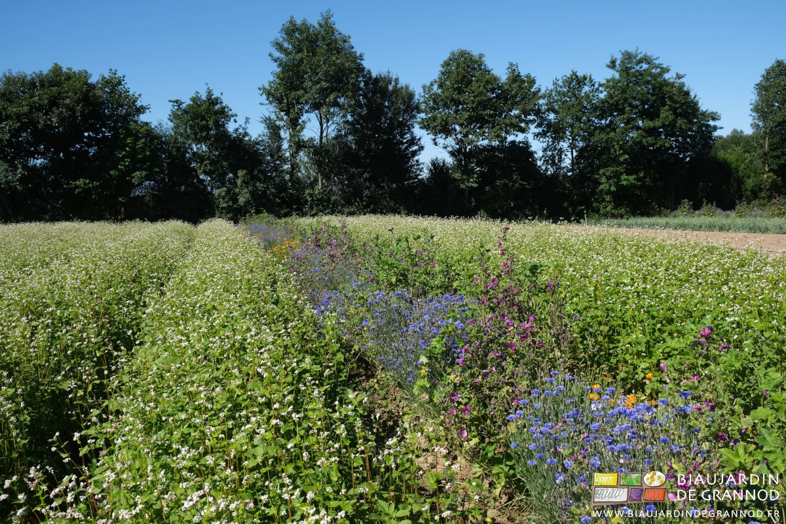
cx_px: 393
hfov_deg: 57.2
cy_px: 262
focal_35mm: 33
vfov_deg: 40.0
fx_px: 720
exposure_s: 1/250
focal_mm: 22.3
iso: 125
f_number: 8
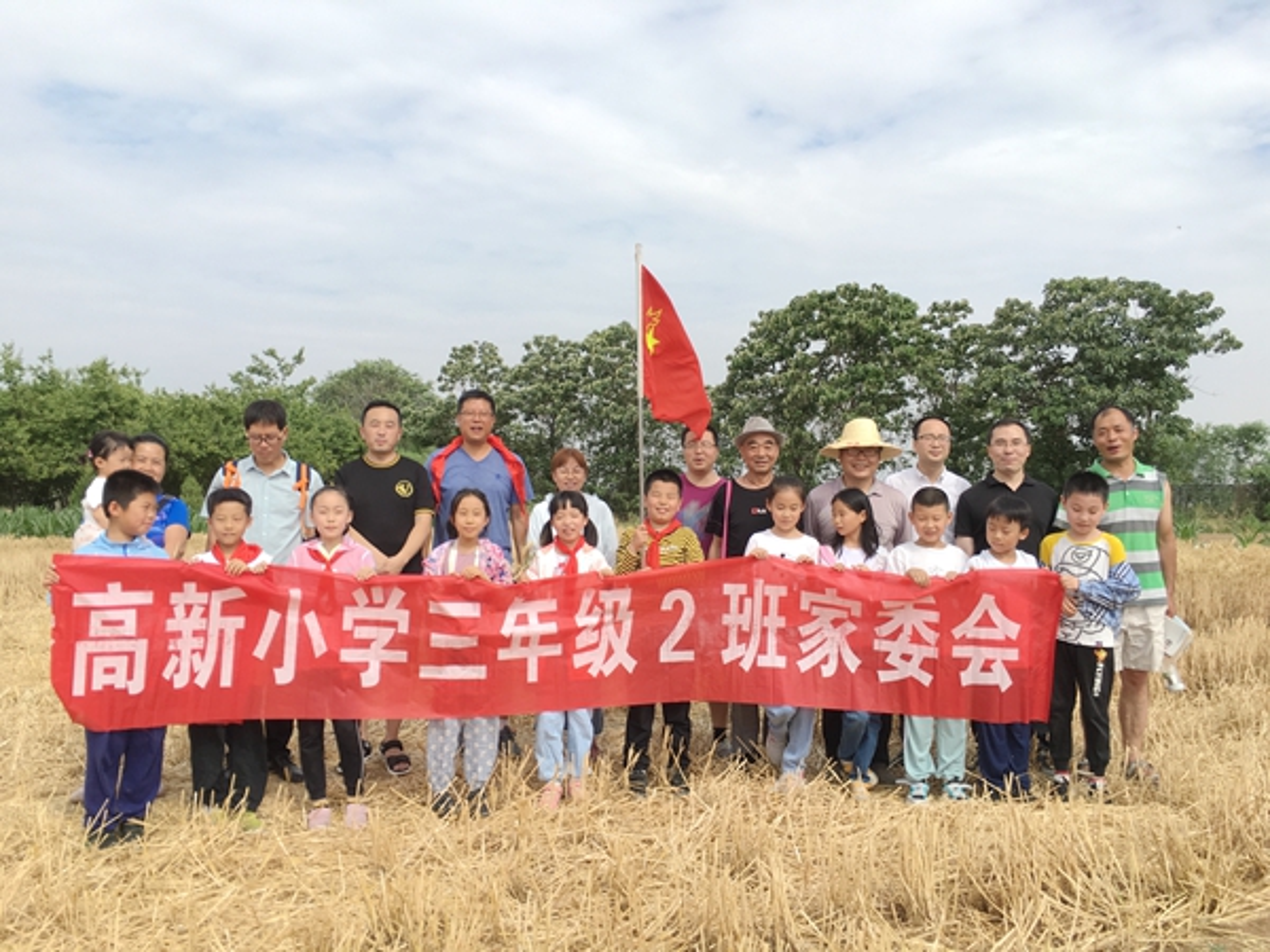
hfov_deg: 61.7
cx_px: 635
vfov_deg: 48.2
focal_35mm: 29
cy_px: 476
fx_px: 1064
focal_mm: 4.15
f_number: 2.2
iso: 25
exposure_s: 1/999
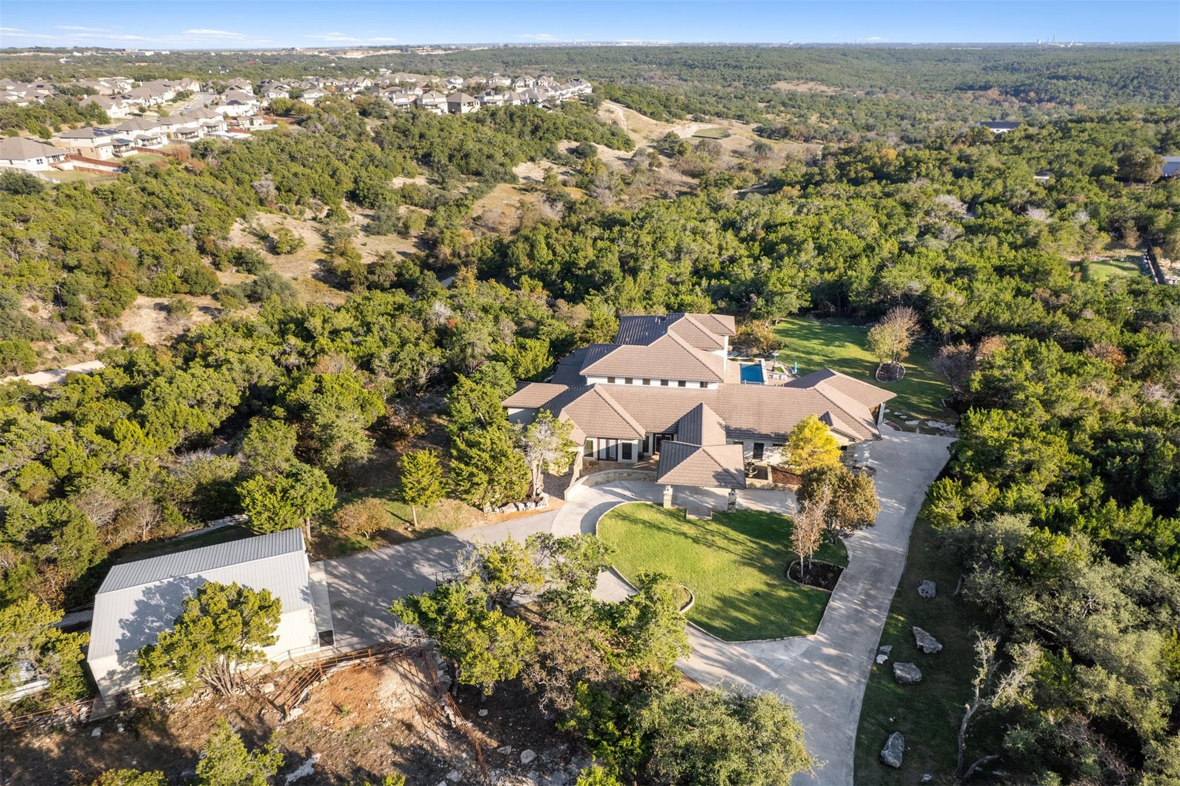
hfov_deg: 78.6
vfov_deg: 57.2
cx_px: 590
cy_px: 393
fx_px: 721
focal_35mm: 22
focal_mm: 8.38
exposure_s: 1/250
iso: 150
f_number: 2.8
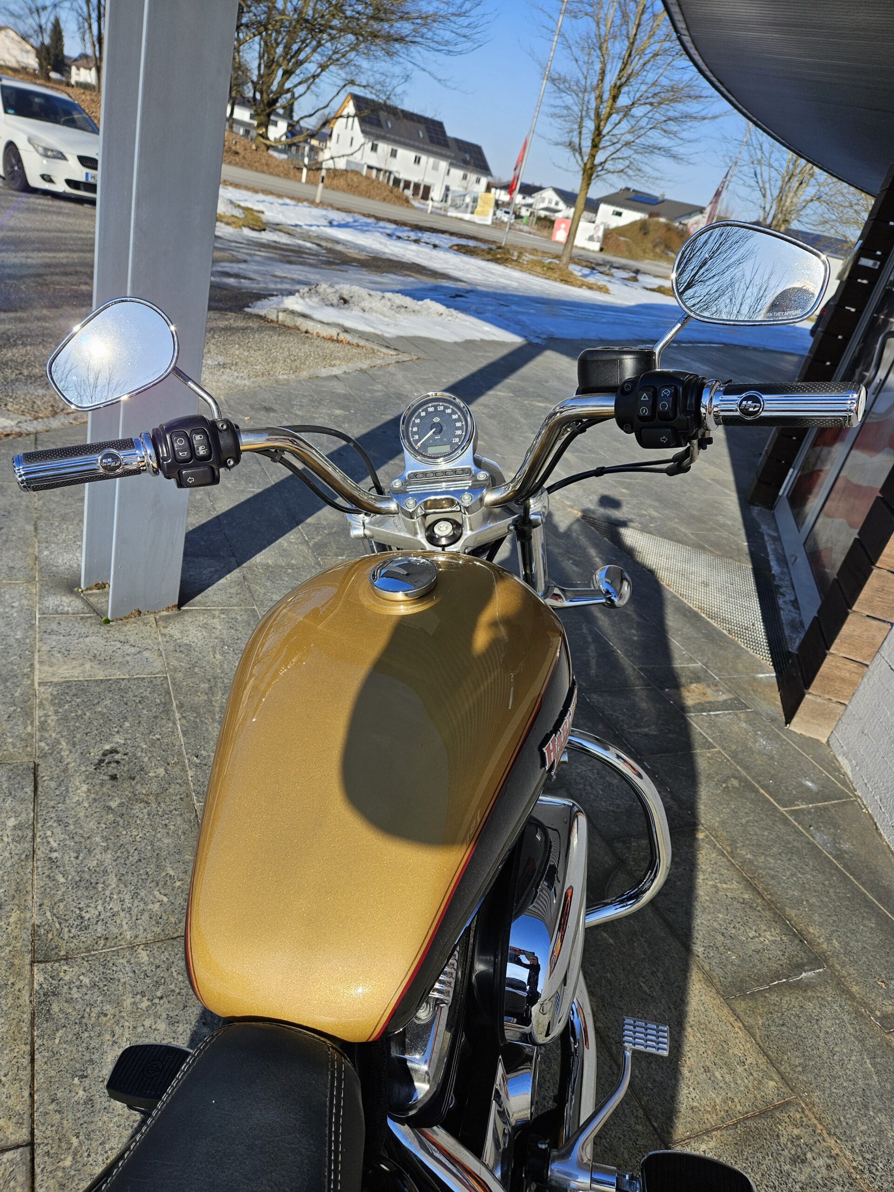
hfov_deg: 58.9
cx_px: 447
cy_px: 596
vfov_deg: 73.9
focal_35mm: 23
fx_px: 792
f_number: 1.8
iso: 25
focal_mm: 5.4
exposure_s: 1/1623
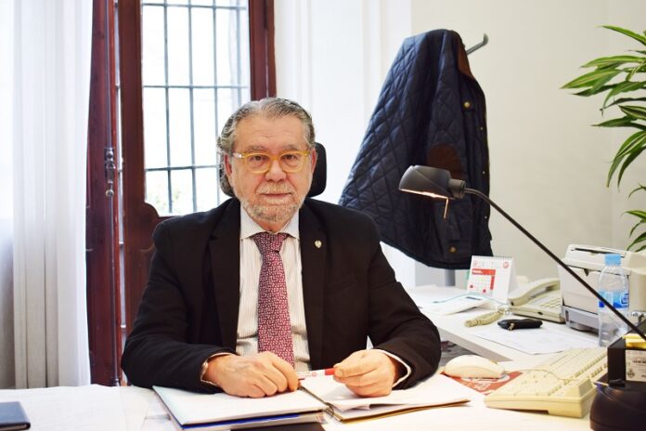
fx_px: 834
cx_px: 323
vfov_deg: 28.9
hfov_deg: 42.3
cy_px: 216
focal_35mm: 46
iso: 400
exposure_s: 1/100
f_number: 5
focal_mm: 31
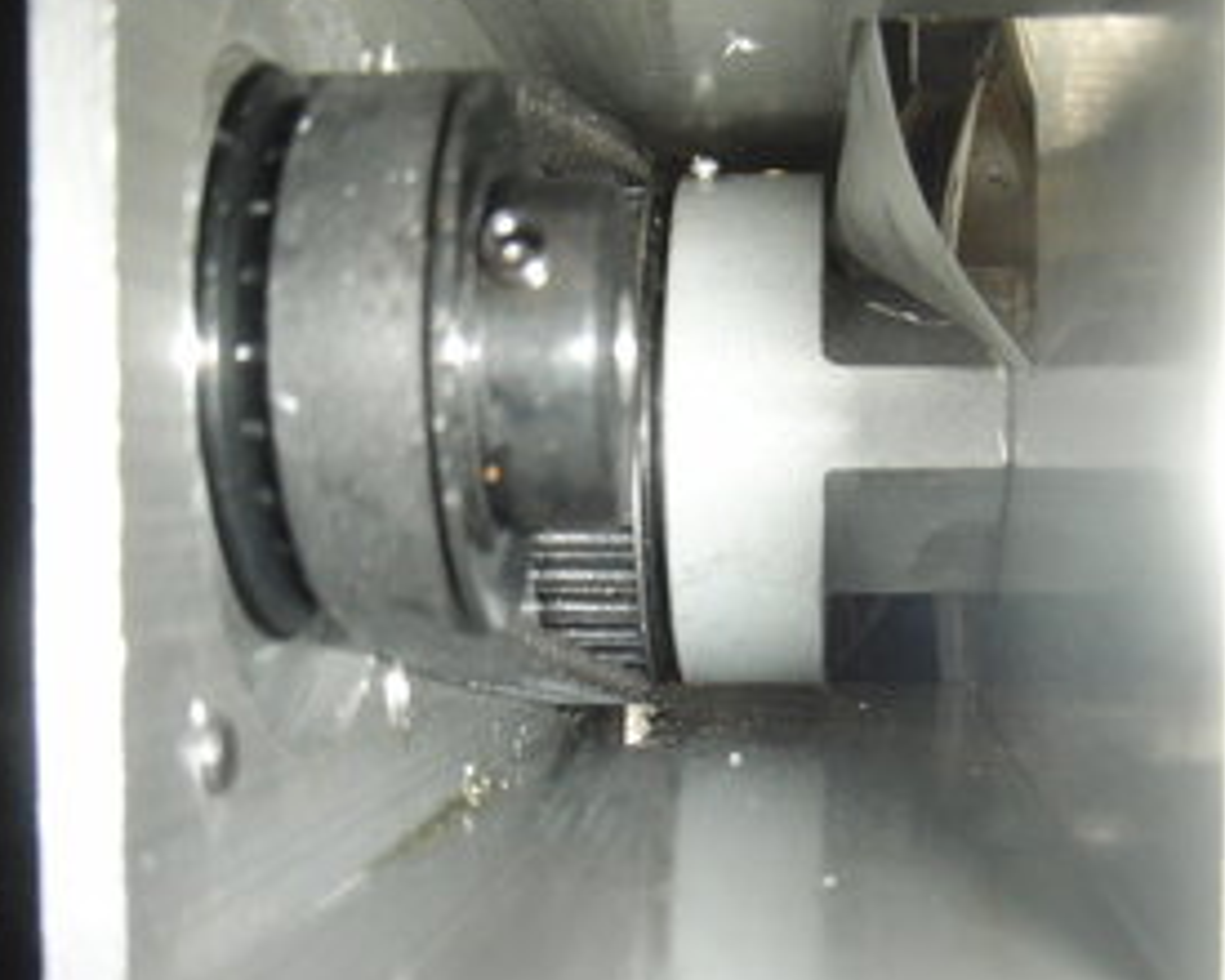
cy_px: 601
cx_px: 753
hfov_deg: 34.6
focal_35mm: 54
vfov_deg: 28.0
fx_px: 1958
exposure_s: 1/40
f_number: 3.9
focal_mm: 6.66
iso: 250
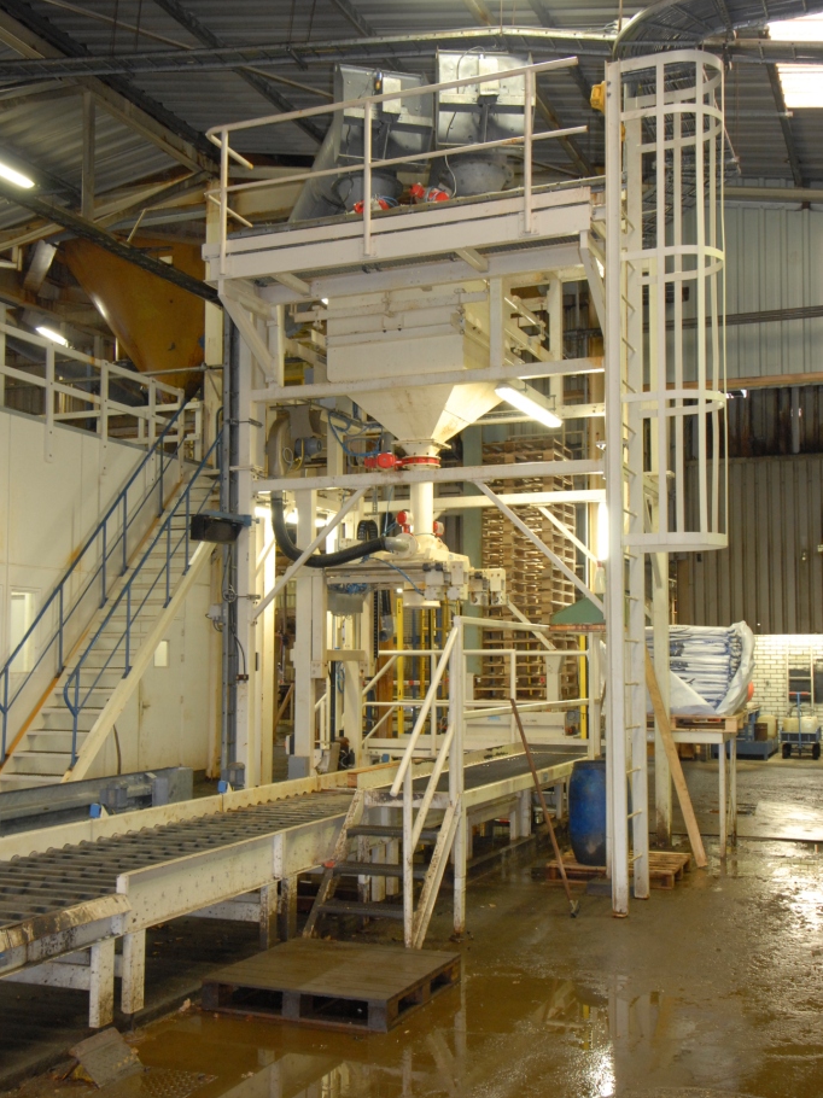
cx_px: 411
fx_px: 1237
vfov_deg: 47.9
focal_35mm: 39
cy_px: 579
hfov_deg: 36.8
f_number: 8
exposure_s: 1/5
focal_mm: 24
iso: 640
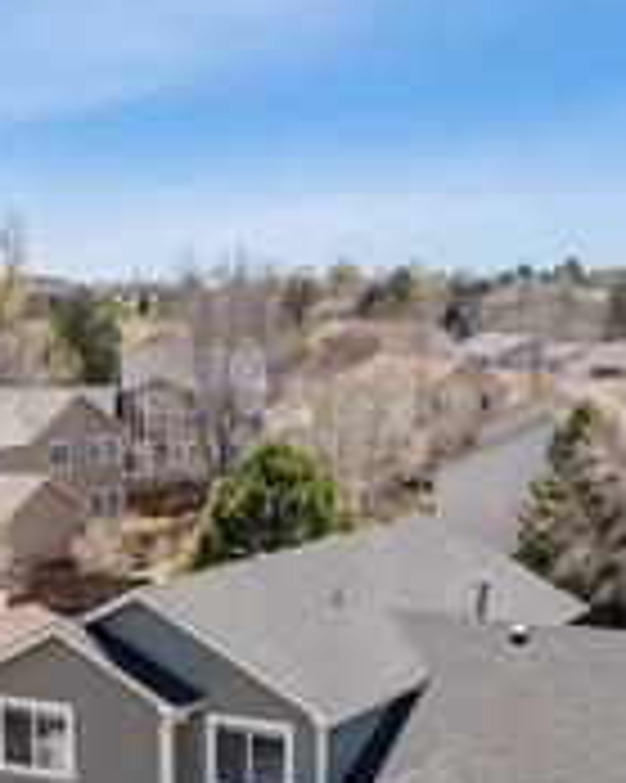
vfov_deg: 23.9
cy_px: 790
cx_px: 266
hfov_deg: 20.1
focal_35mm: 76
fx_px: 1762
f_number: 2.8
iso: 100
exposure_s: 1/800
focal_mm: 8.4
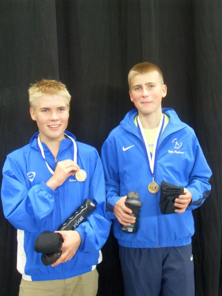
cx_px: 111
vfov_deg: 46.8
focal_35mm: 40
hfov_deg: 36.0
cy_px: 148
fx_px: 342
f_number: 3.1
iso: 200
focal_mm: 7.1
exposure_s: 1/6
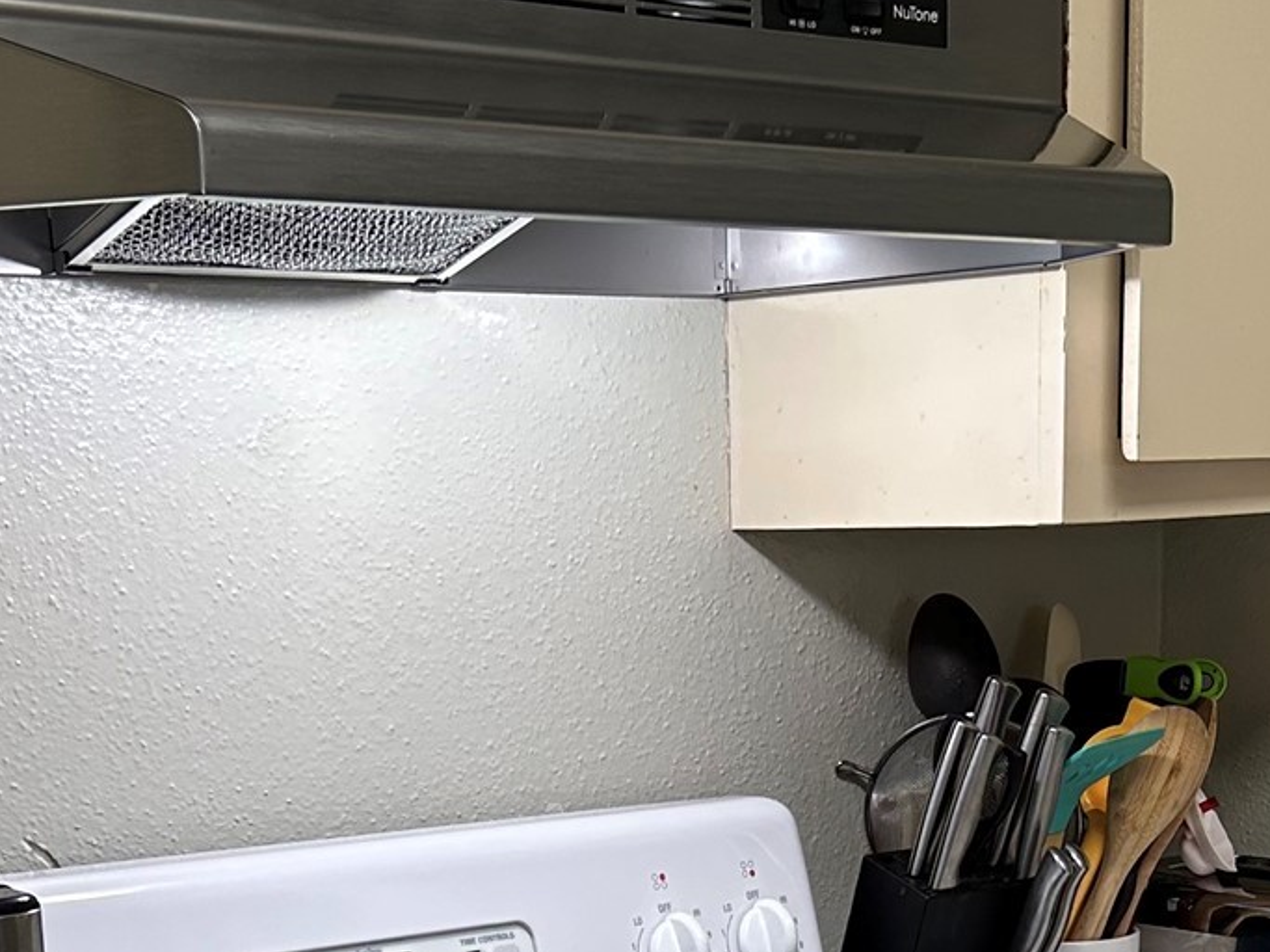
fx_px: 2861
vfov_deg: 17.7
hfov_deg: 25.0
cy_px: 1218
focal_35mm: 78
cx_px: 640
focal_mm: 5.7
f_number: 1.5
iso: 80
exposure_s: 1/120
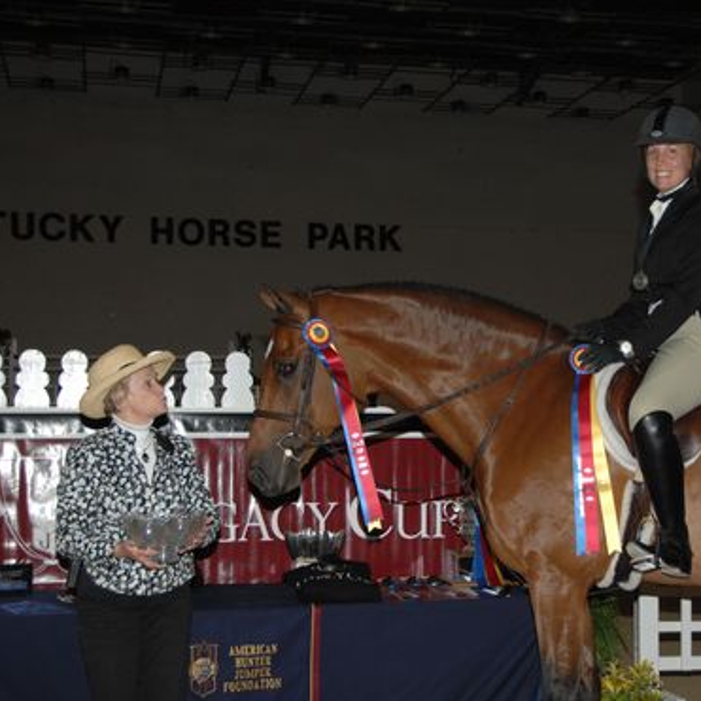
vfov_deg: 27.0
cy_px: 383
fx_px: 1460
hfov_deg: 26.8
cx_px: 480
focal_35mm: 64
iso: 200
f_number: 4
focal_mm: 29
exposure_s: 1/125
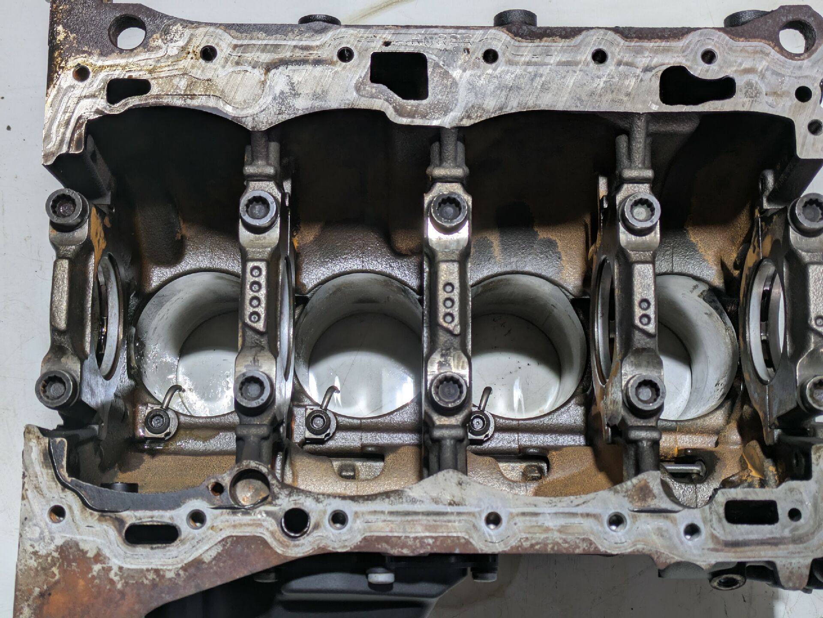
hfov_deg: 37.5
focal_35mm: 51
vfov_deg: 28.6
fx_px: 1213
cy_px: 309
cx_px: 412
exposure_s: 1/100
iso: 54
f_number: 1.89
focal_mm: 5.43
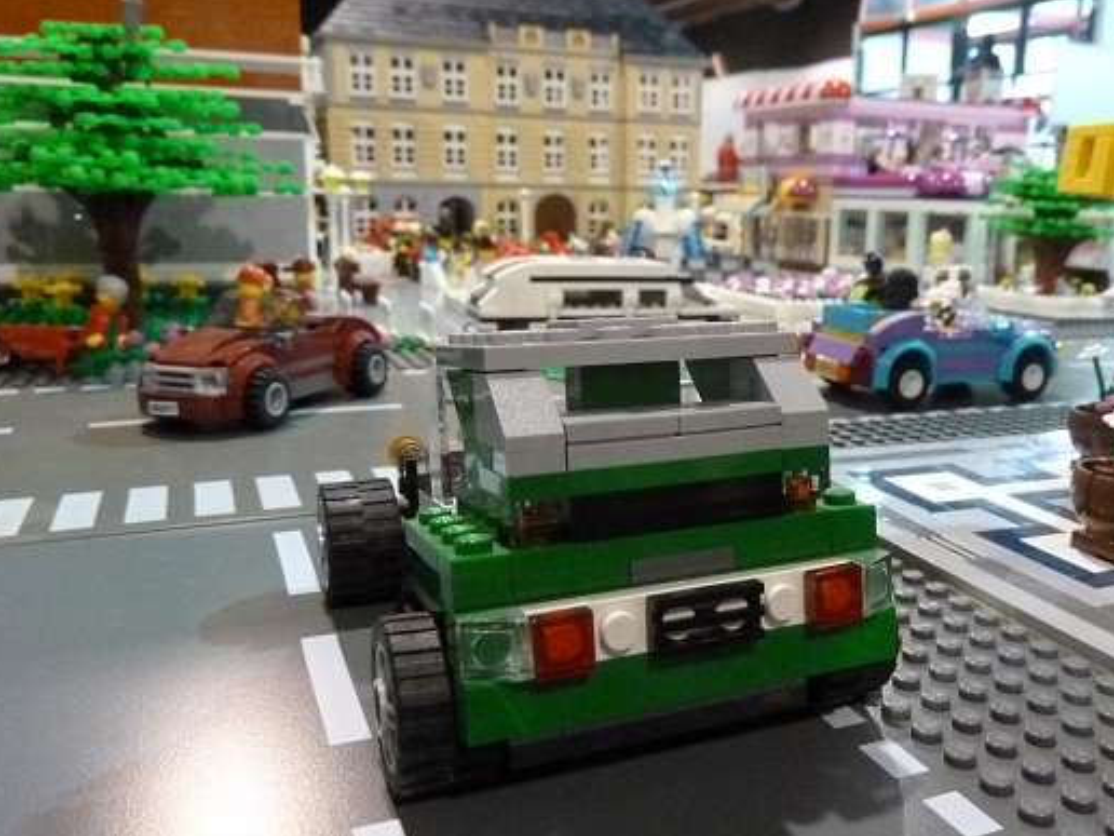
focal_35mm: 31
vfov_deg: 45.4
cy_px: 436
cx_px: 678
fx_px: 998
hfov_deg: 57.8
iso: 800
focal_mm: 4.1
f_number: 3.5
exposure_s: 1/30
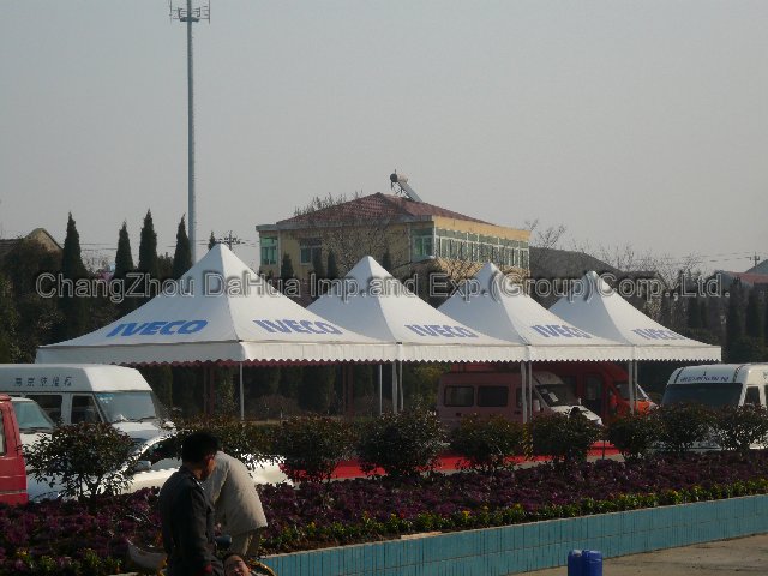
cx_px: 384
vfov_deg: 17.4
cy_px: 288
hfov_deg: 23.0
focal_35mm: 85
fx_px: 1886
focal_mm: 14.2
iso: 100
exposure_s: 1/800
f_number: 5
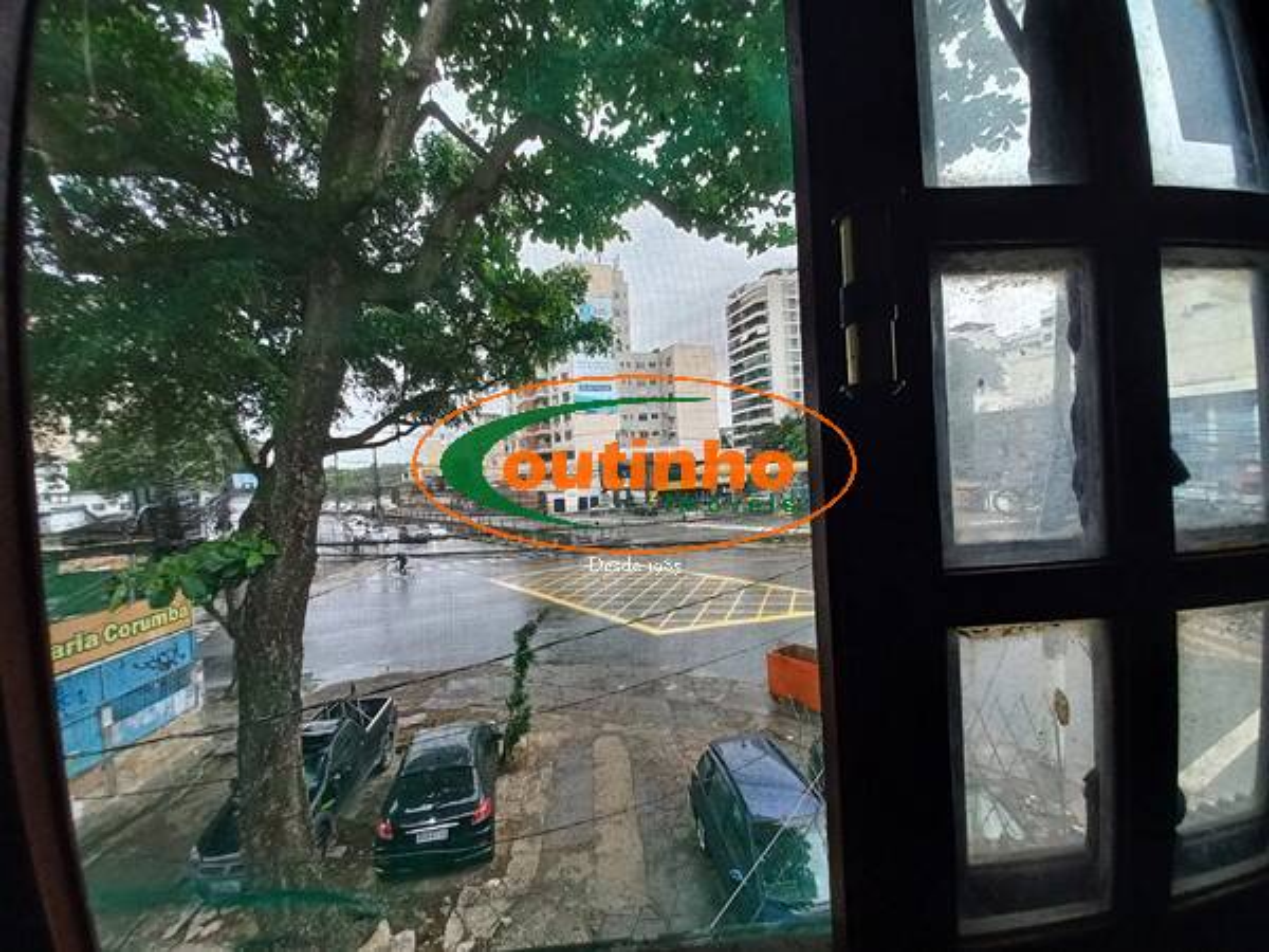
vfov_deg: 89.9
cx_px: 634
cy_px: 476
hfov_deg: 106.2
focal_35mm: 13
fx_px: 477
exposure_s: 1/120
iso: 64
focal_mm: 1.42
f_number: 2.2
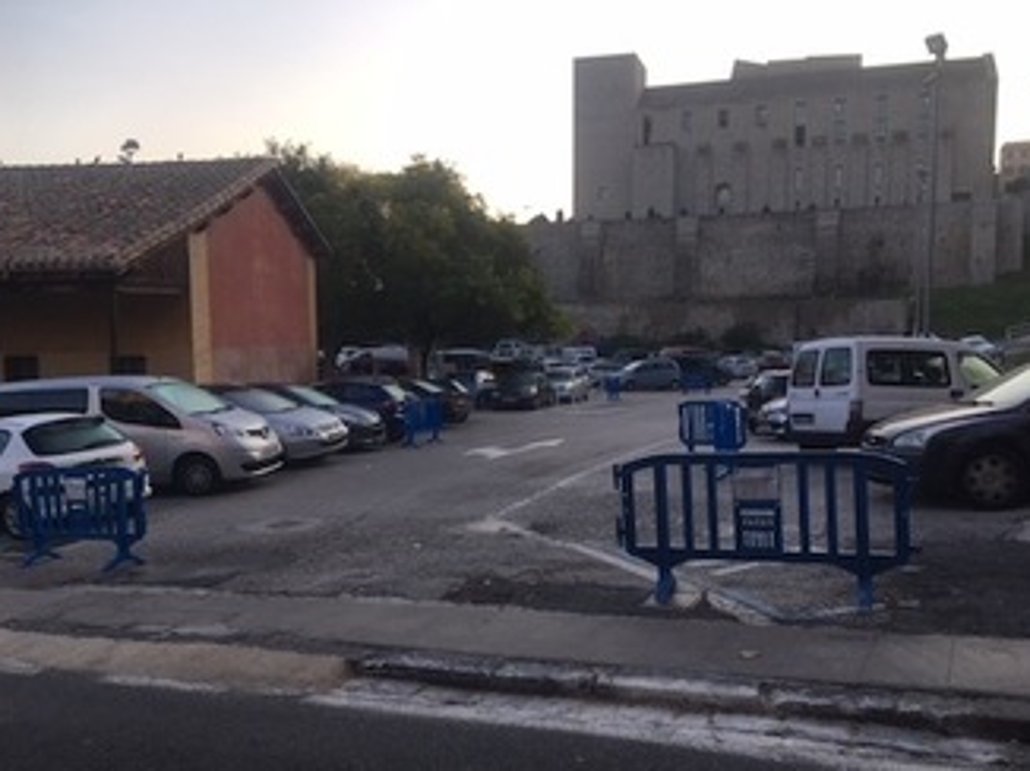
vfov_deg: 45.4
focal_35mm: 31
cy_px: 409
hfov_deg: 58.4
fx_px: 922
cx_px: 512
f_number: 2.2
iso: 25
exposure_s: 1/388
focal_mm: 4.15
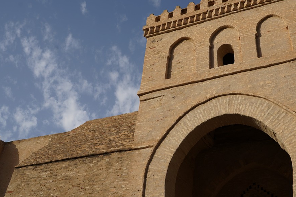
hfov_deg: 46.9
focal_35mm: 41
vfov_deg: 32.6
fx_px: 337
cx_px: 189
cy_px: 99
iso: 100
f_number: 8
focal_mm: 30
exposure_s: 1/400
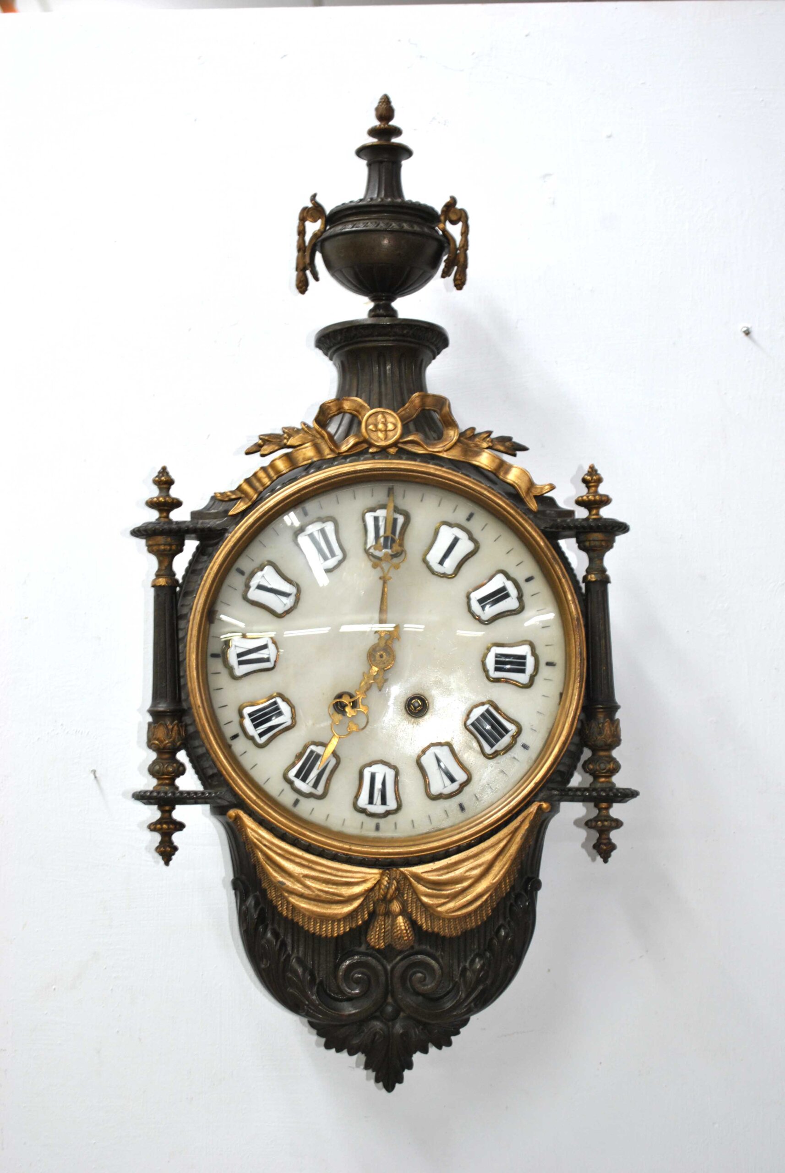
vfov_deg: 41.1
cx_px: 392
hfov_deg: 28.2
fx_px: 1565
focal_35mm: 48
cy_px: 586
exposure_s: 1/15
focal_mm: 32
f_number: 4.8
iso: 200
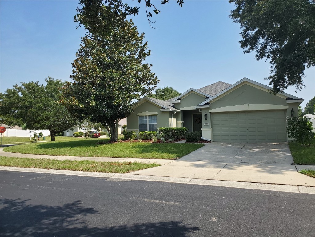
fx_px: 237
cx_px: 158
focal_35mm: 26
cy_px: 118
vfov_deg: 53.1
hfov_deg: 67.3
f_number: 2.4
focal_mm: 4.3
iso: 50
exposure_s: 1/976
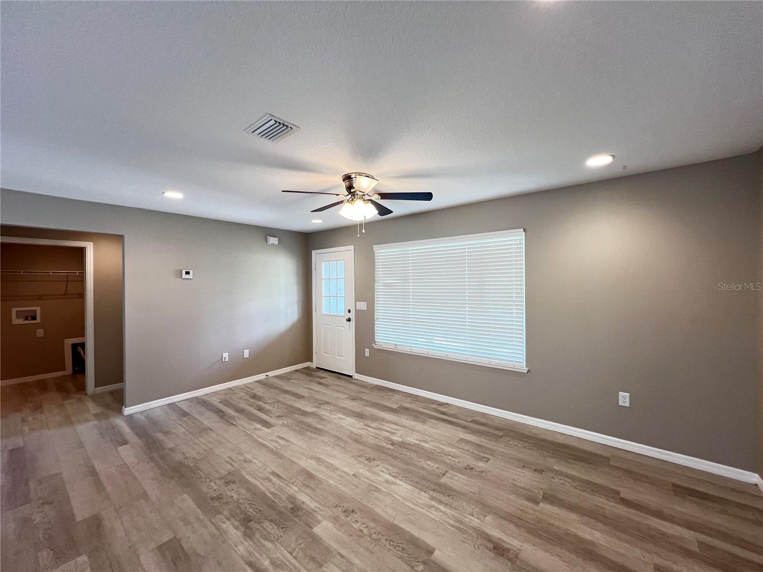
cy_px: 286
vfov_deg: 89.9
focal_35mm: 13
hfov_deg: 106.2
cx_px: 382
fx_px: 287
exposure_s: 1/60
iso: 160
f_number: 1.8
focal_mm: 1.57
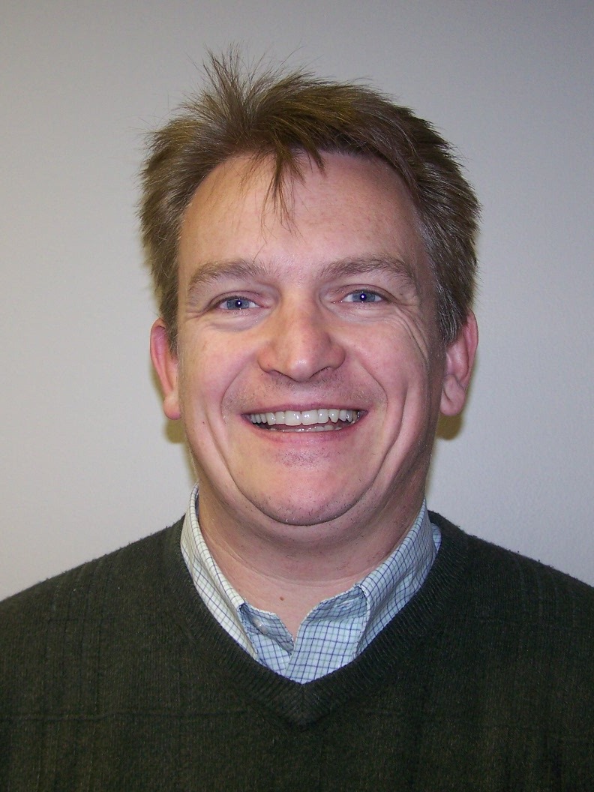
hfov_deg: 37.7
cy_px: 396
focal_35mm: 38
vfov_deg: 49.0
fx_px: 869
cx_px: 297
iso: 80
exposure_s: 1/60
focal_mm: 6.3
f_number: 2.8
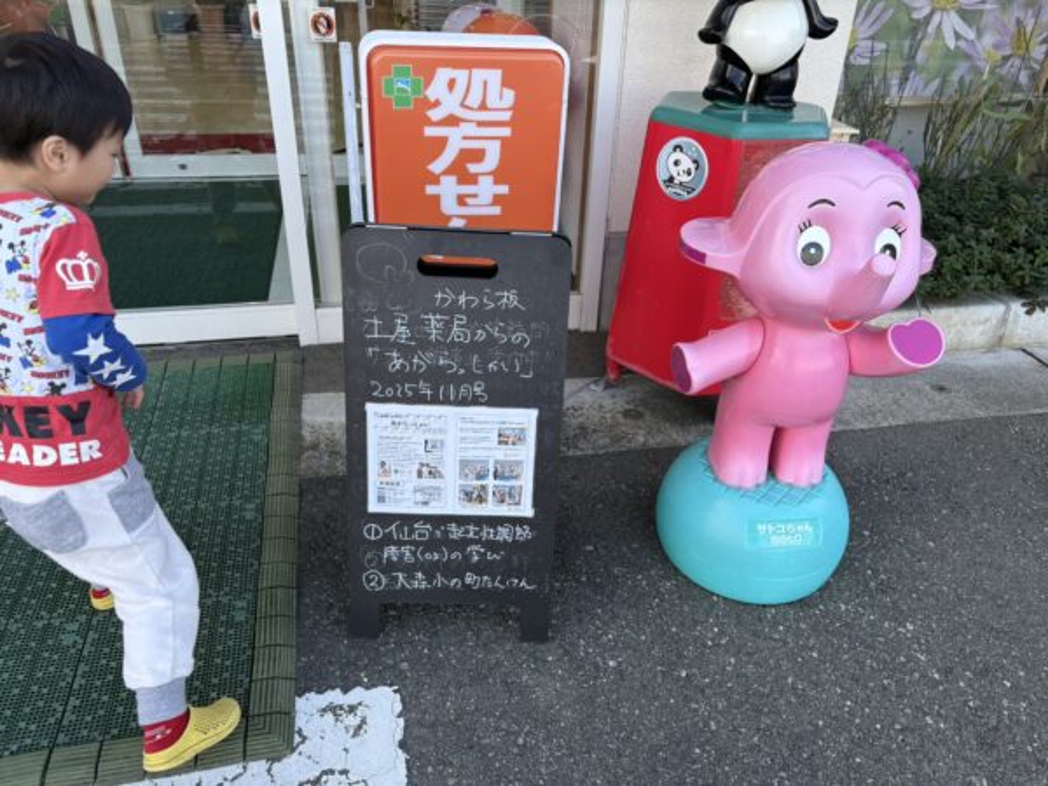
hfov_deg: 67.3
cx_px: 524
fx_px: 787
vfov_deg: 53.1
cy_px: 393
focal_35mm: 26
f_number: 1.6
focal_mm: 5.96
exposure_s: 1/298
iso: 40
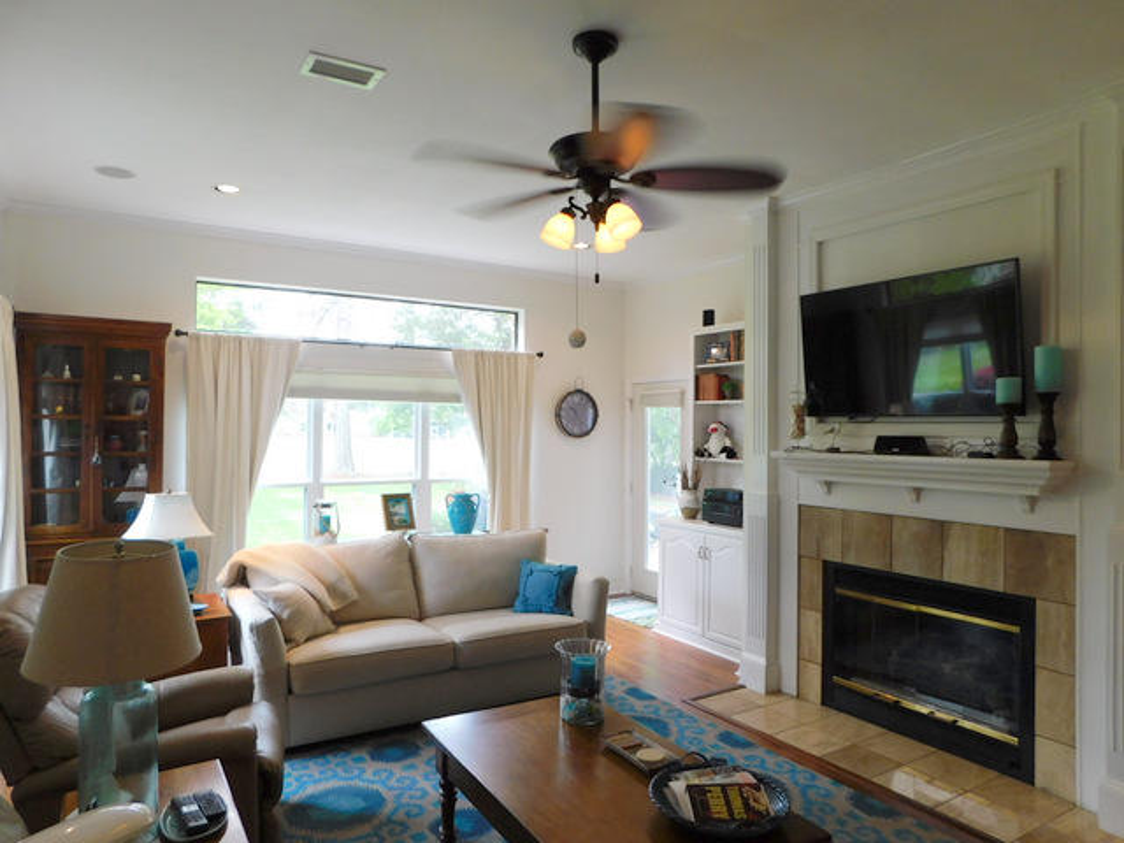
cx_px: 562
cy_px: 422
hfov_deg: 73.9
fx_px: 747
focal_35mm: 23
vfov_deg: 58.9
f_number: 3
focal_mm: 4
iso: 125
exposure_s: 1/30
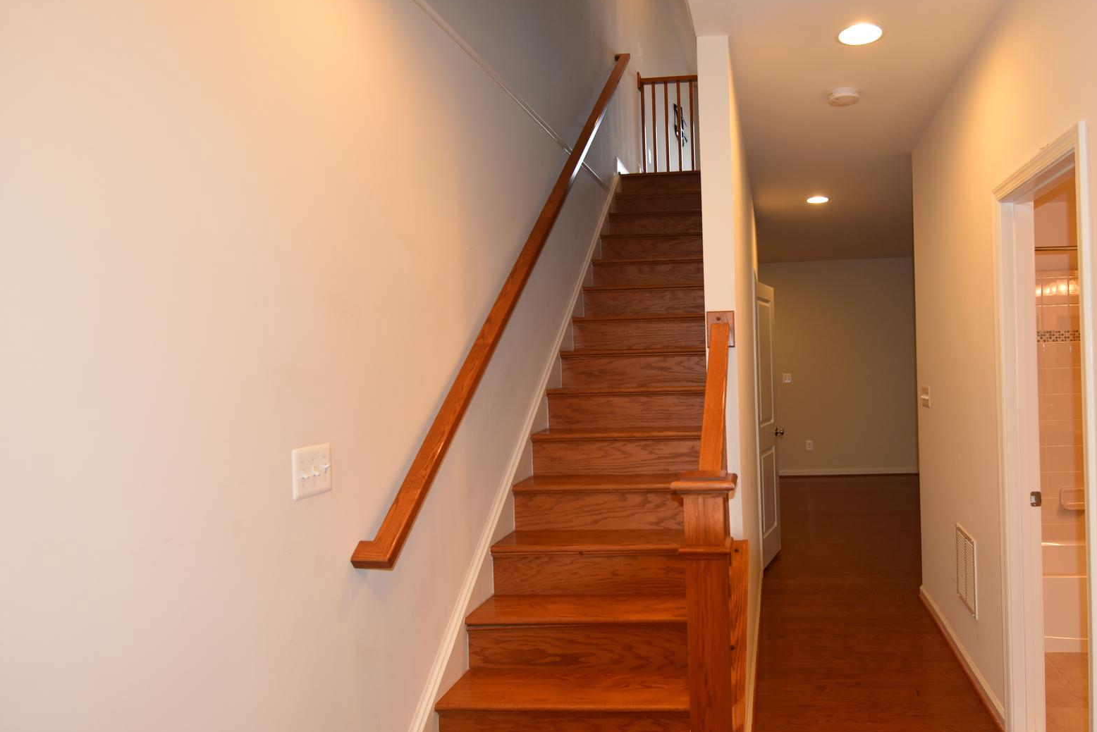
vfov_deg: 51.3
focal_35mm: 25
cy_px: 360
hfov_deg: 69.7
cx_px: 720
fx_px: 762
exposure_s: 1/60
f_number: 4
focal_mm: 19
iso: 800
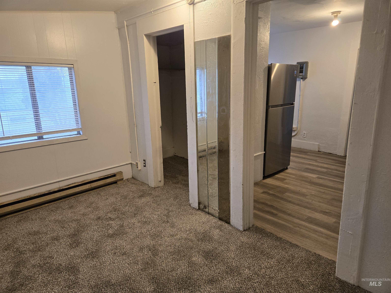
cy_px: 146
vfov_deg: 58.9
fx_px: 260
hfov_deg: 73.9
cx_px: 196
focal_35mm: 23
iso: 250
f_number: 1.8
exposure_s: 1/120
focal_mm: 5.4
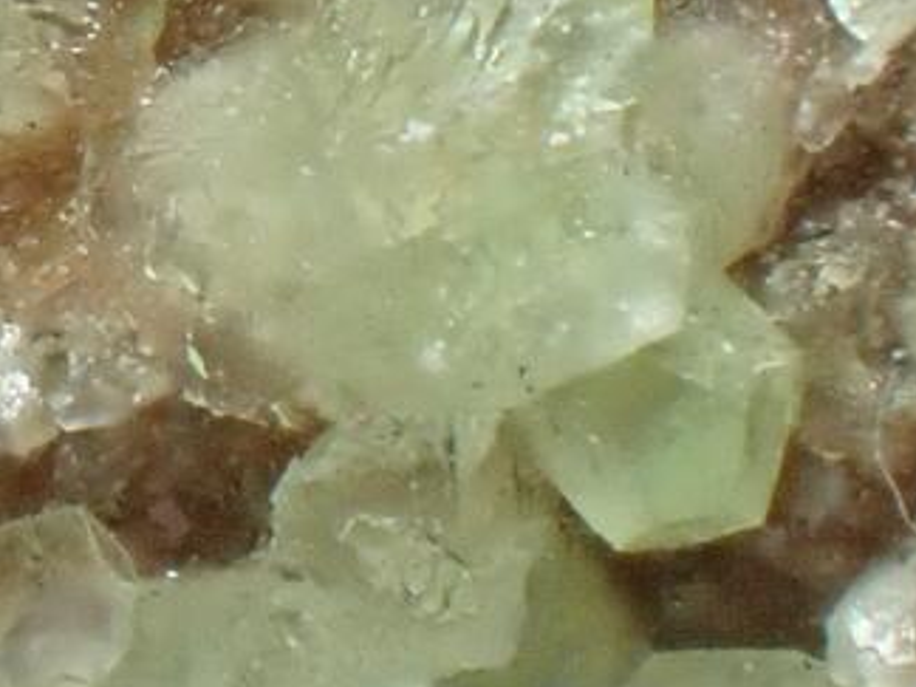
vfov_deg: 3.8
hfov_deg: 5.1
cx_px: -633
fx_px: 10214
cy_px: -286
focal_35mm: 386
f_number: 6.3
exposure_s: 1/400
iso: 640
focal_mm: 18
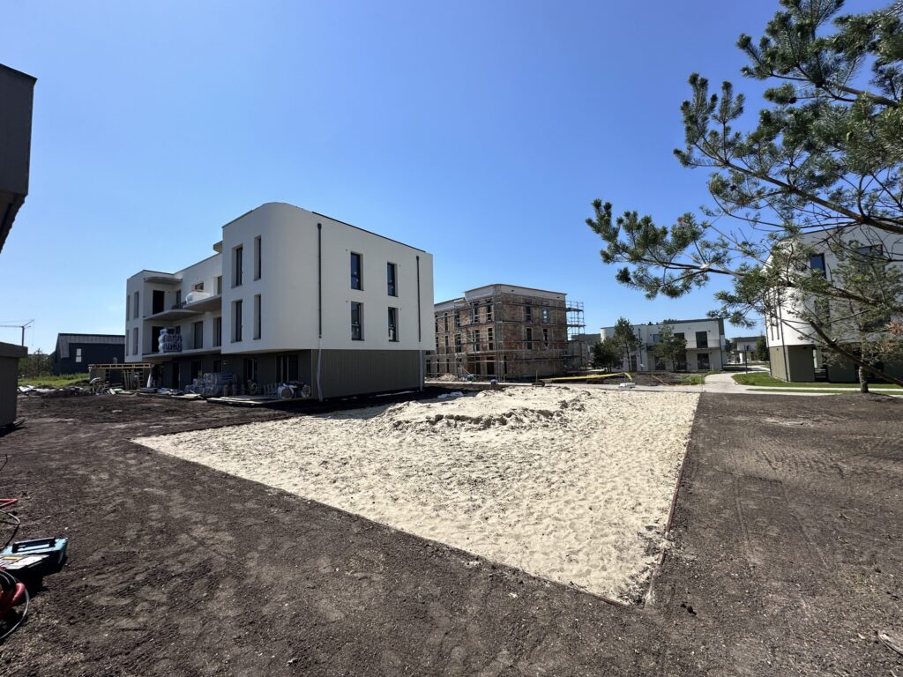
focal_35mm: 14
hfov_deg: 102.1
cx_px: 452
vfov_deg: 85.7
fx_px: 365
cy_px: 338
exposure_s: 1/2451
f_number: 2.2
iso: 50
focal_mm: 2.22
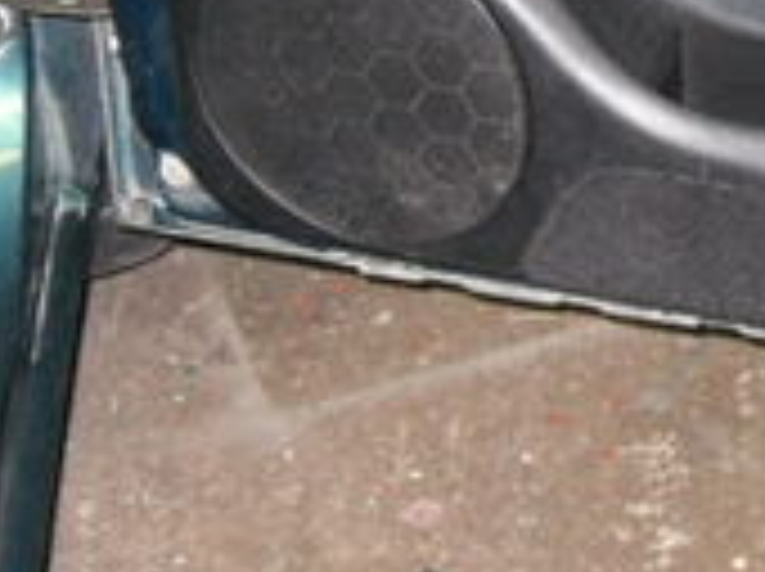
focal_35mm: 132
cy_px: 41
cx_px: 693
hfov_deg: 14.8
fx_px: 2913
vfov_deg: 11.1
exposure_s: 1/45
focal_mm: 6.3
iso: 400
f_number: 3.5
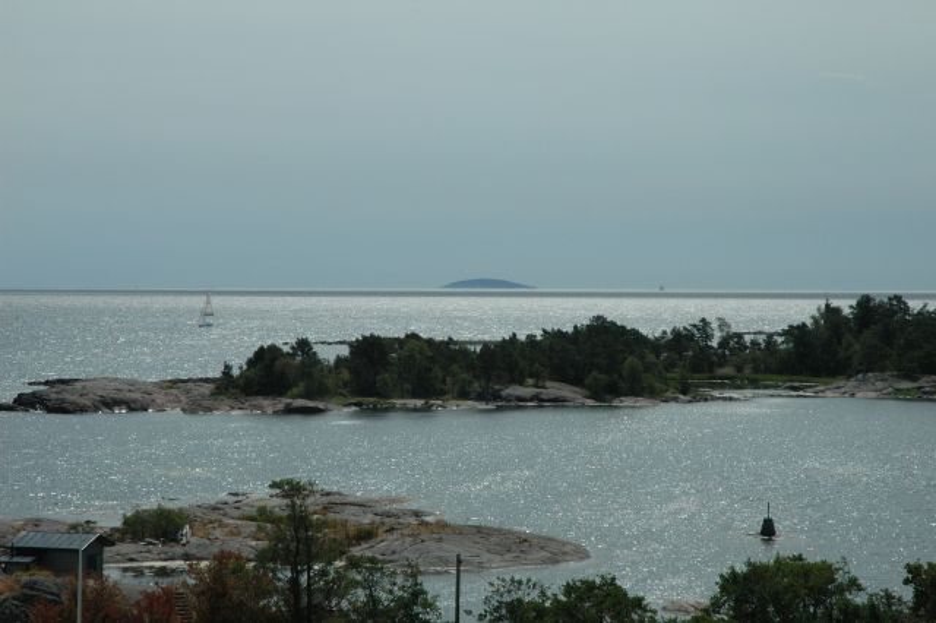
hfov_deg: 19.5
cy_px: 312
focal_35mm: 105
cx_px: 468
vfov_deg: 13.0
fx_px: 2728
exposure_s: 1/1000
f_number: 16
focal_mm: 70
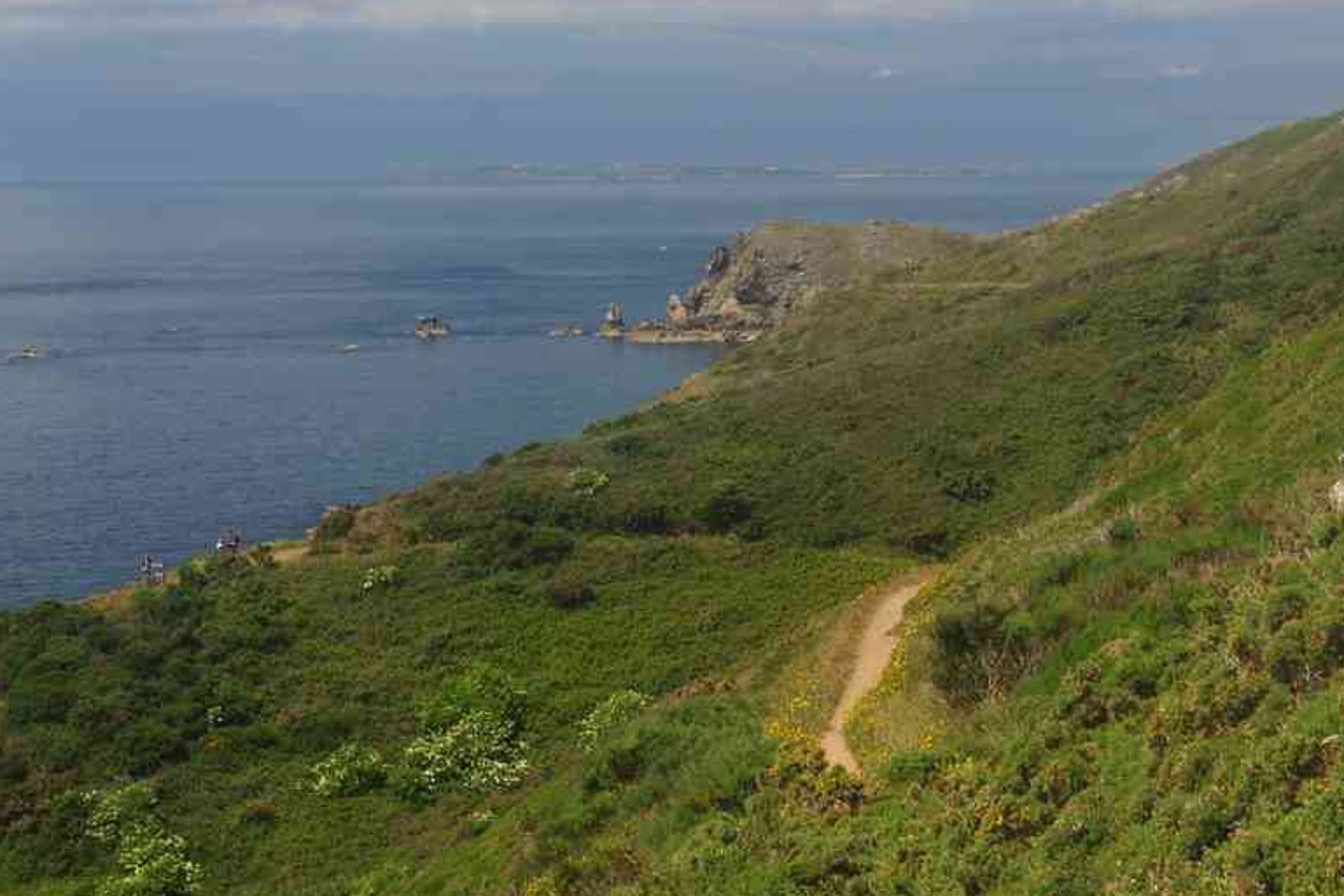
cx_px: 729
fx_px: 2912
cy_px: 424
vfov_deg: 17.5
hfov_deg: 26.0
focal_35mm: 78
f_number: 11
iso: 200
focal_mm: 40
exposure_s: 1/80
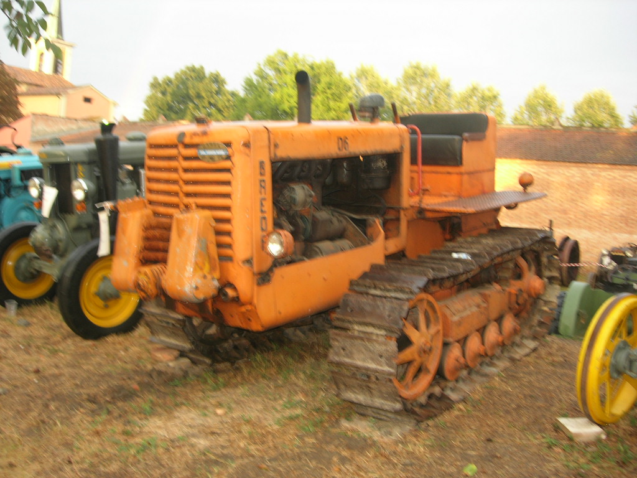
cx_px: 318
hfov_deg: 49.0
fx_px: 699
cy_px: 239
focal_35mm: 38
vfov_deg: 37.7
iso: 64
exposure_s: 1/31.1
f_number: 2.8
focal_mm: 7.8
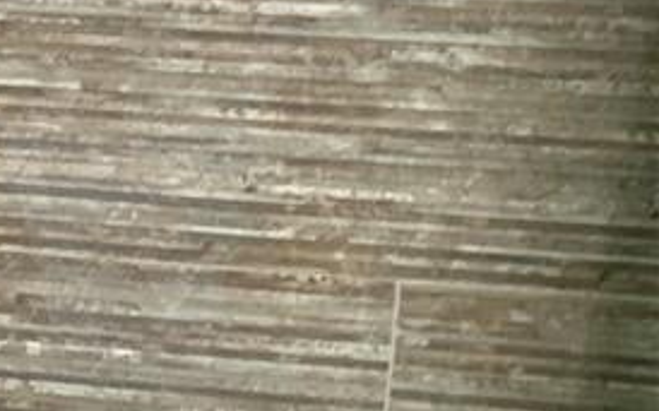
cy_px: -65
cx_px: -570
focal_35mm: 115
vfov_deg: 11.2
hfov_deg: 15.3
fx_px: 2065
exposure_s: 1/60
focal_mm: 3
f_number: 1.8
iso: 250
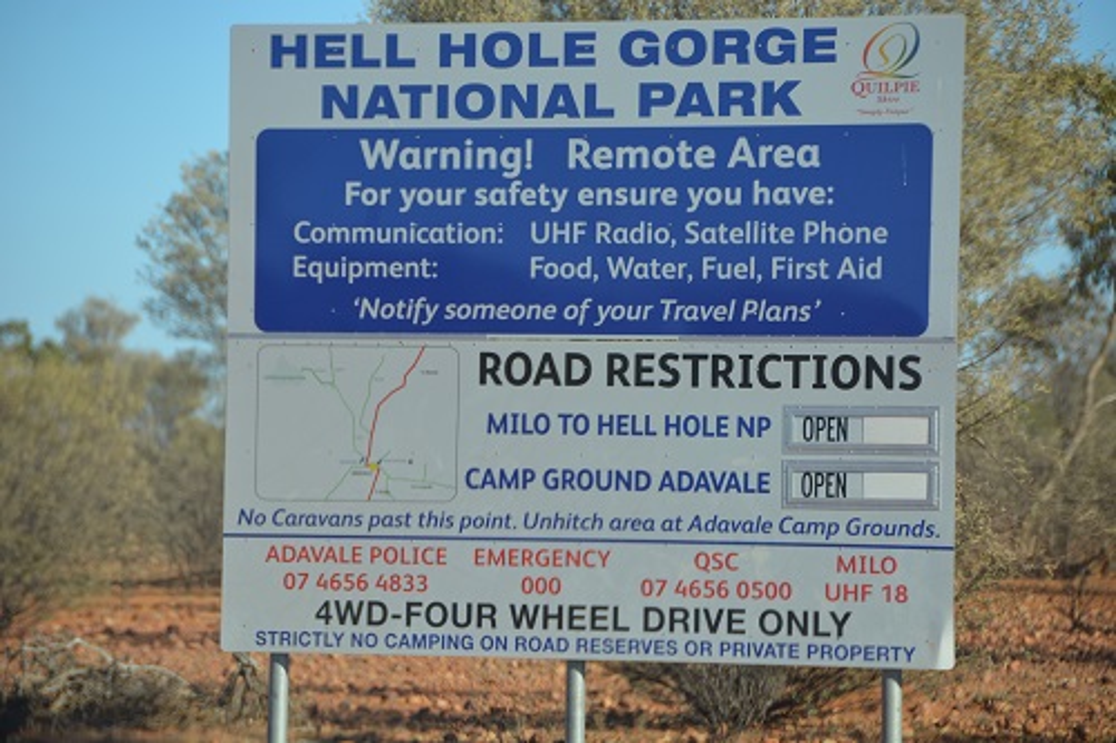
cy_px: 372
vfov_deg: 6.1
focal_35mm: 225
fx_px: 6972
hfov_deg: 9.2
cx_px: 558
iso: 400
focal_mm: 150
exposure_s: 1/1250
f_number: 5.6
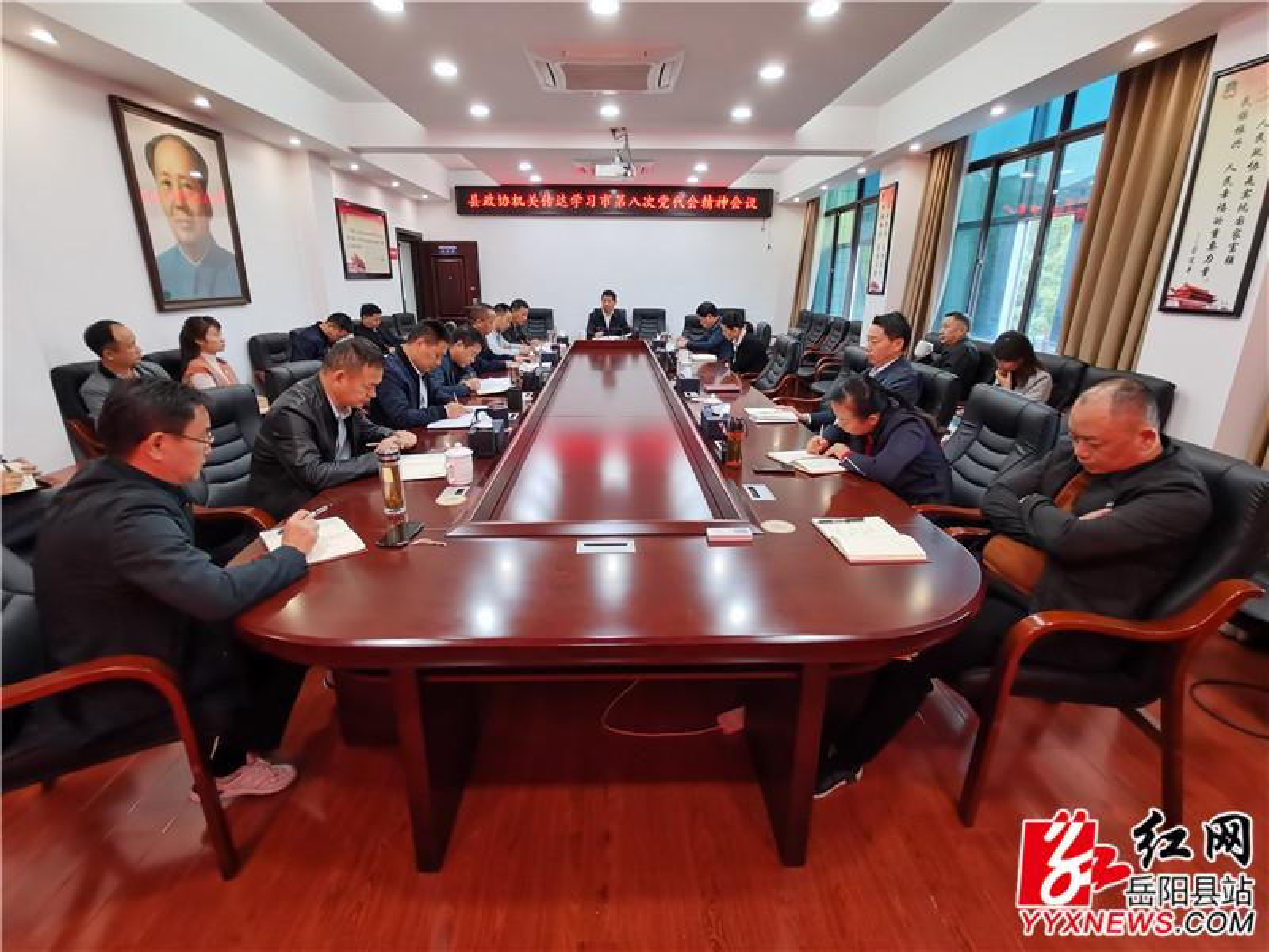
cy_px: 476
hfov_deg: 91.0
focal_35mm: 17
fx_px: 623
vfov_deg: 74.7
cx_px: 634
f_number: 2.2
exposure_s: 1/33.3
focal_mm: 2.2
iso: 320
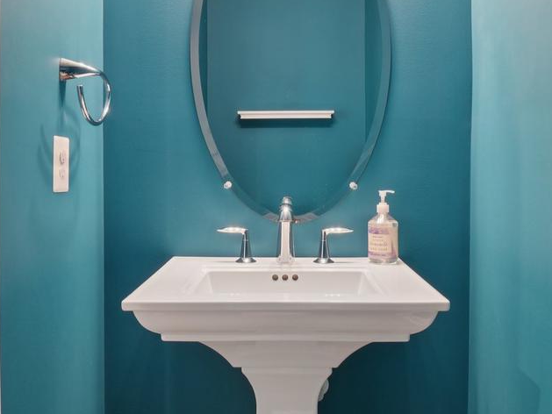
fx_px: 526
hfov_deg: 55.3
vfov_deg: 42.7
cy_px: 163
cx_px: 283
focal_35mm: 33
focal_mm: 10
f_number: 7.1
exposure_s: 1/2
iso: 100
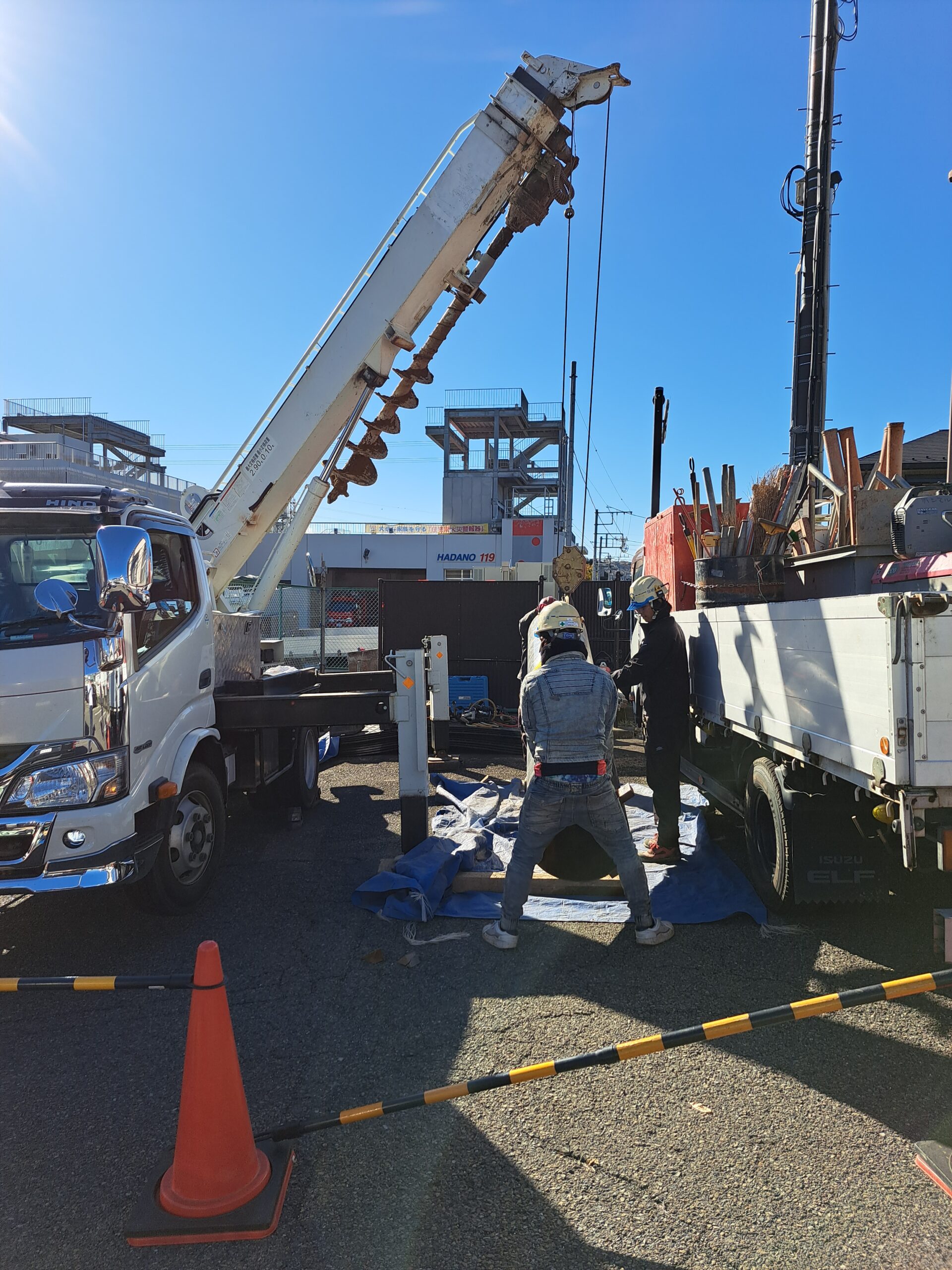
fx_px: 880
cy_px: 635
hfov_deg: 56.8
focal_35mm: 24
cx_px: 476
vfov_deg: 71.6
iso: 50
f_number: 1.8
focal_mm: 5.23
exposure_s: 1/1992
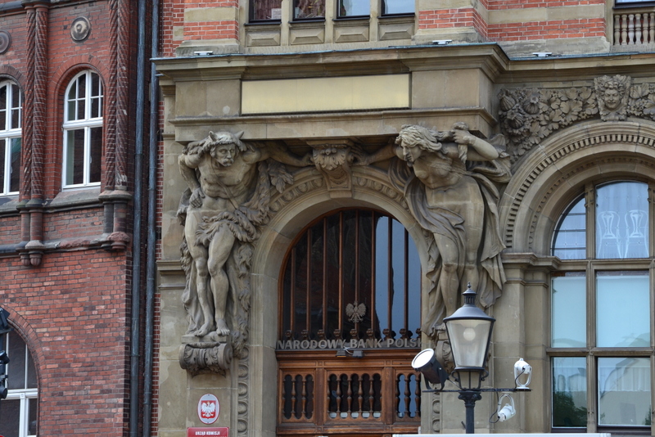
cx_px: 328
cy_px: 218
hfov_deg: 17.5
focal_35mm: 117
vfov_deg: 11.7
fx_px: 2129
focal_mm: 78
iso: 400
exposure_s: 1/200
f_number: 10
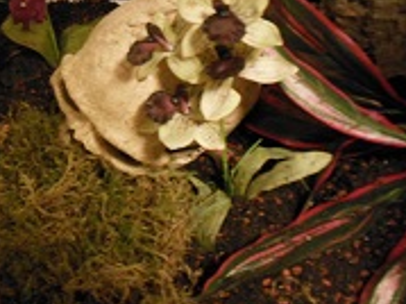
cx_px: 43
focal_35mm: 49
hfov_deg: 36.6
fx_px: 574
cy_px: 73
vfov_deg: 29.1
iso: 640
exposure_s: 1/8
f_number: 3.2
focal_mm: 4.5
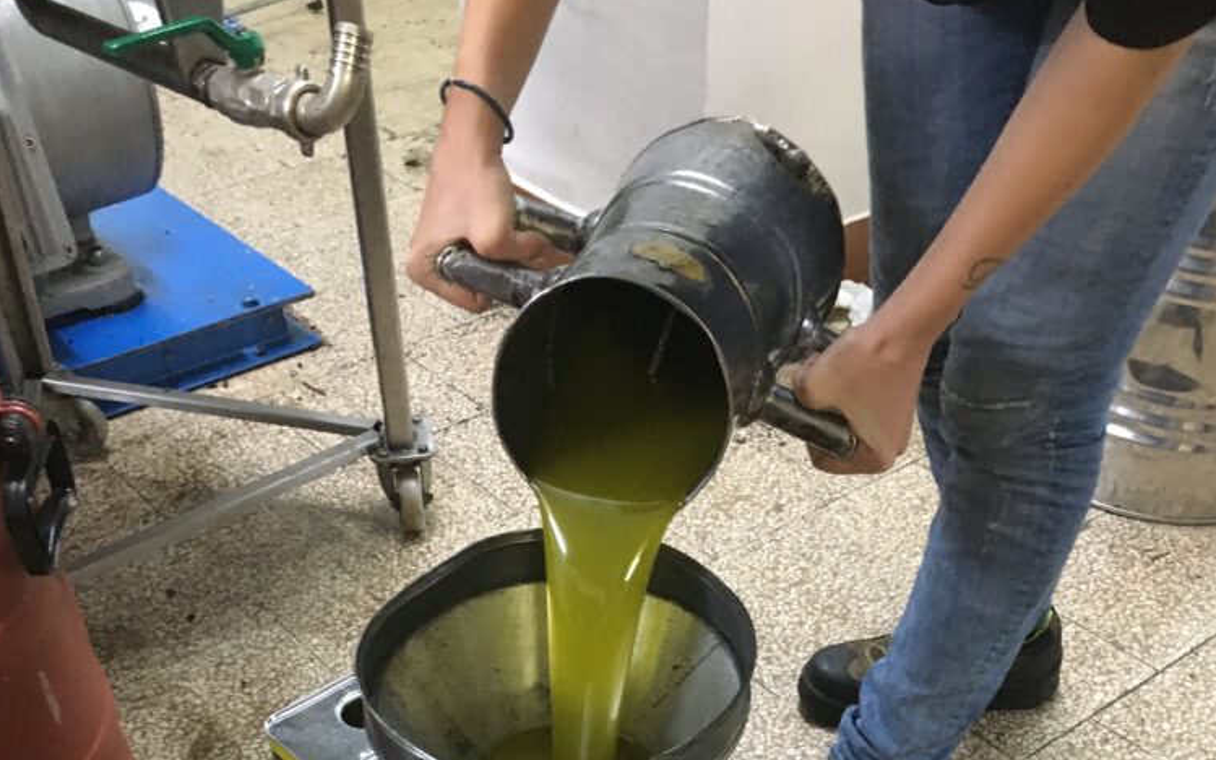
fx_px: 1392
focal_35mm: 42
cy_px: 825
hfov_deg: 47.2
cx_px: 607
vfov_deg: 28.0
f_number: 2.2
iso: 400
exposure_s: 1/17
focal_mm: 4.15
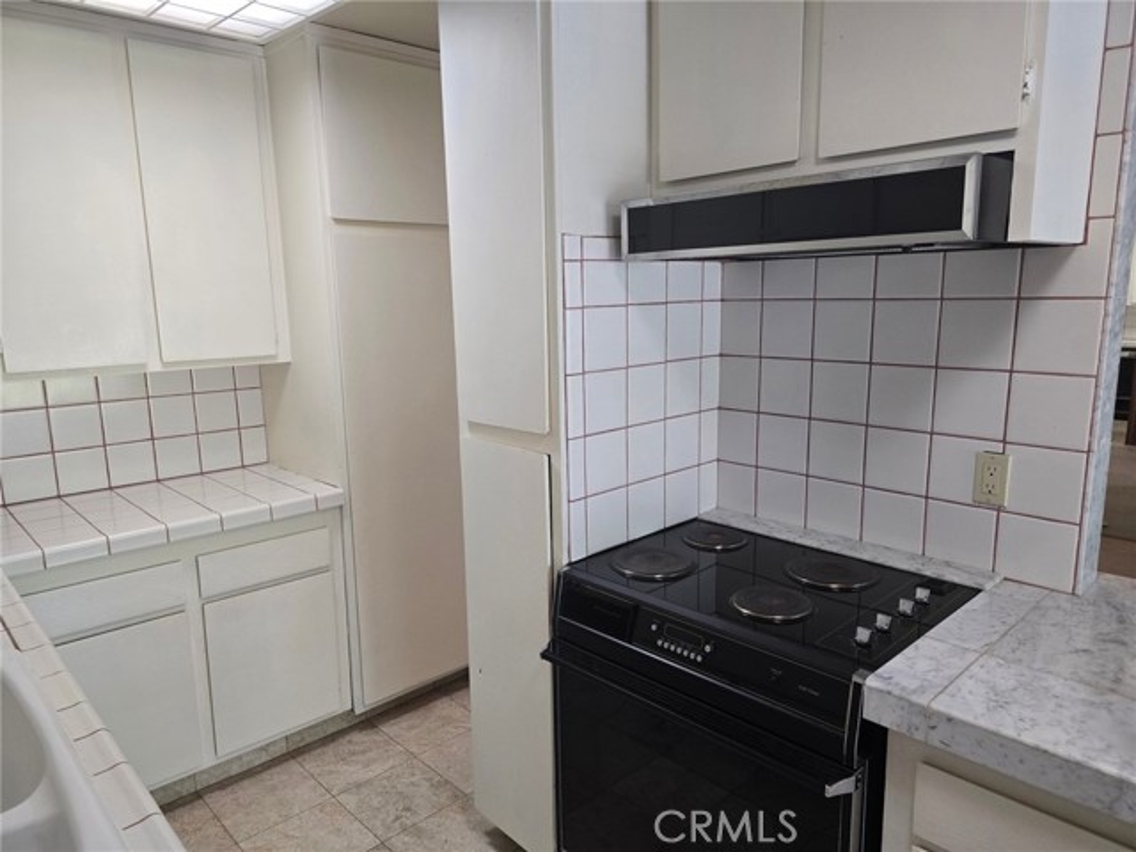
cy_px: 426
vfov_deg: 58.9
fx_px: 755
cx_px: 568
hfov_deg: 73.9
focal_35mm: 23
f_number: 1.7
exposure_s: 1/120
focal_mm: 6.3
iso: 250
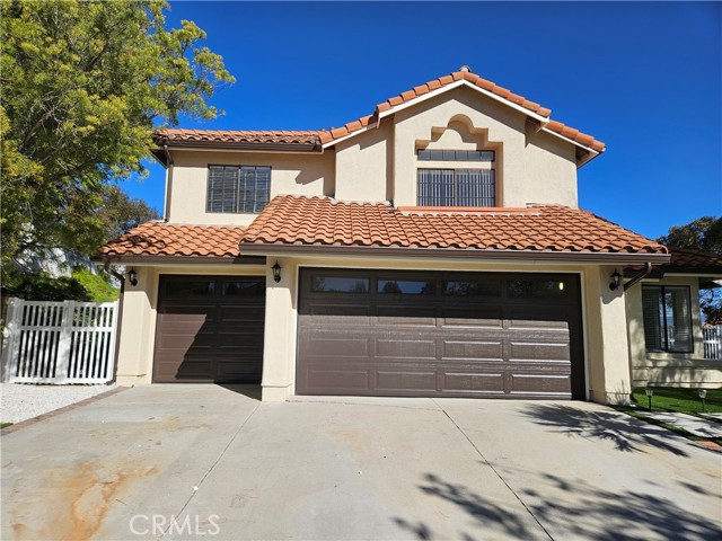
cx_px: 361
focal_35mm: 23
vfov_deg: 58.9
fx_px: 480
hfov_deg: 73.9
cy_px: 270
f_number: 1.8
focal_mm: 5.4
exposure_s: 1/2969
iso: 25
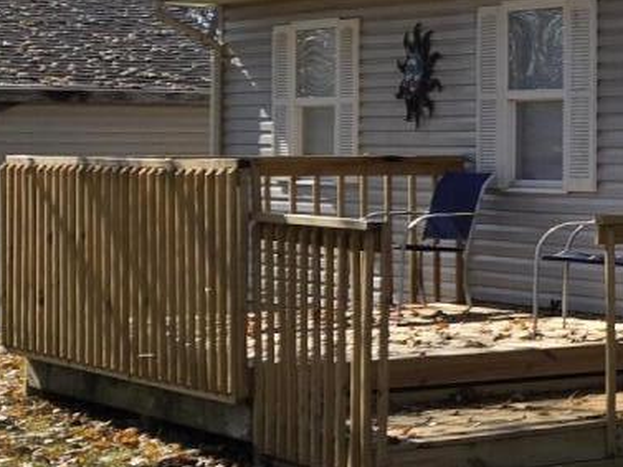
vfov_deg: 12.1
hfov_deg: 12.8
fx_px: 2196
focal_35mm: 122
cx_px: 1448
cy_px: 96
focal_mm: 5.4
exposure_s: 1/2921
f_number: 1.8
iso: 40
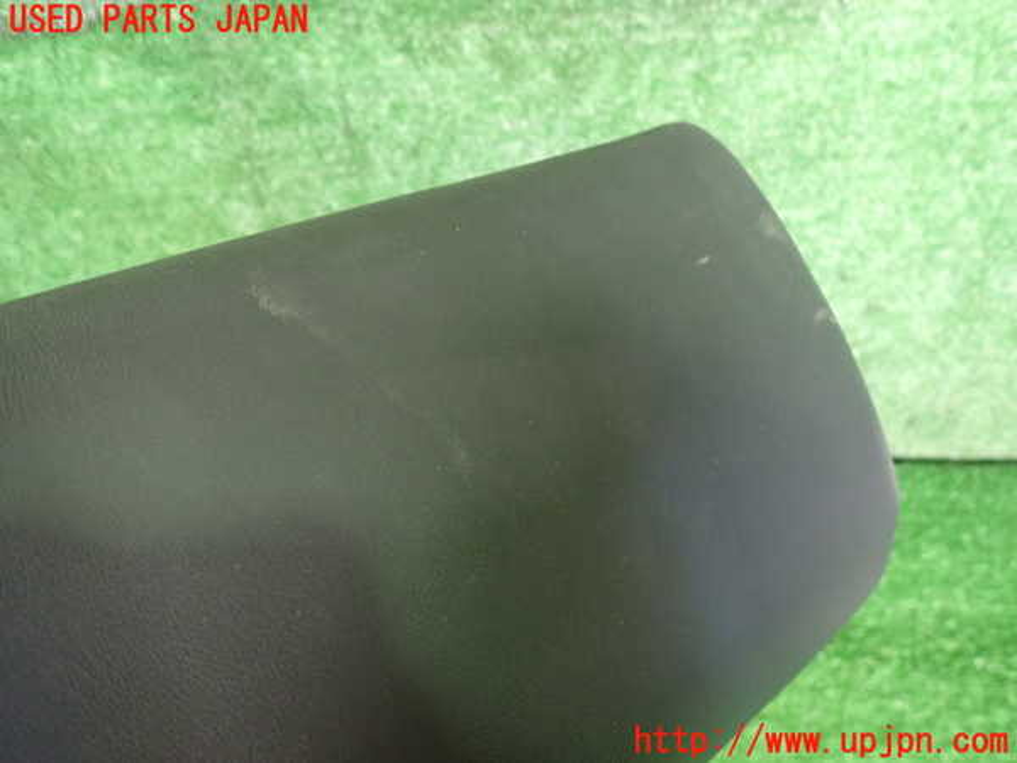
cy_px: 382
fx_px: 734
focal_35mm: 25
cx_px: 508
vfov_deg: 54.9
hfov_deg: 69.4
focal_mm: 4.5
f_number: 2
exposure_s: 1/30
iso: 800
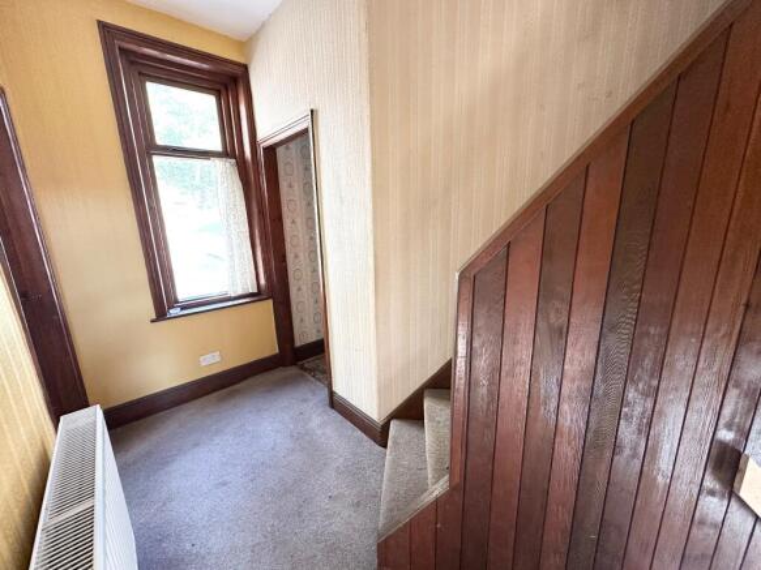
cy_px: 285
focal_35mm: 14
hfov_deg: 102.1
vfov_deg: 85.7
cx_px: 380
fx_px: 308
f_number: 2.2
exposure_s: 1/99
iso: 250
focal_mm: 2.22
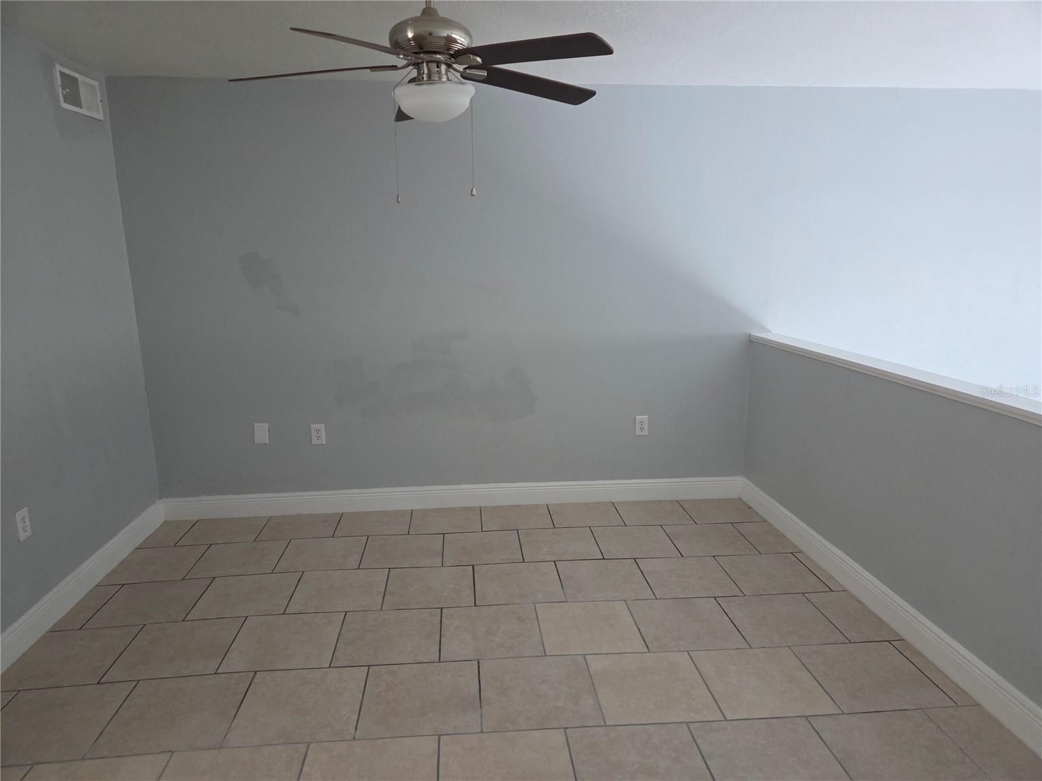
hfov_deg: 73.9
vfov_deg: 58.9
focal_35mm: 23
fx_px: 692
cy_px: 390
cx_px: 521
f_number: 1.8
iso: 1000
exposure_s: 1/120
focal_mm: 5.4
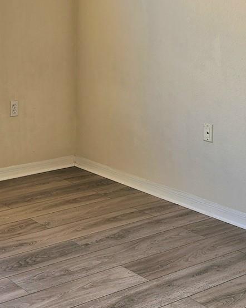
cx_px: 0
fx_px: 592
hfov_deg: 22.6
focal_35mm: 65
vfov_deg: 27.9
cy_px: 21
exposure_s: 1/182
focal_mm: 6.4
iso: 40
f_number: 1.8
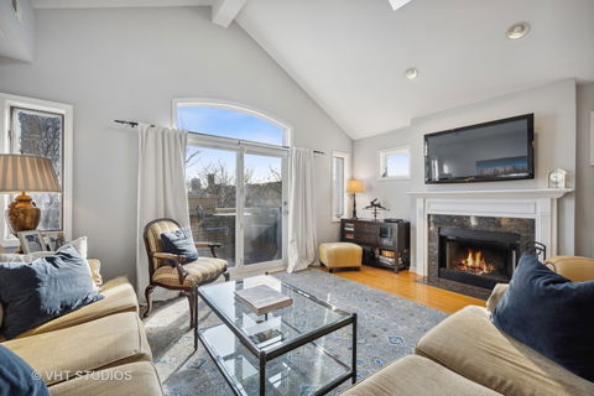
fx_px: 247
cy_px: 198
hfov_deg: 100.4
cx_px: 297
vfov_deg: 77.3
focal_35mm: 15
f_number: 9.5
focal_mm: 15
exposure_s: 1/60
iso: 200
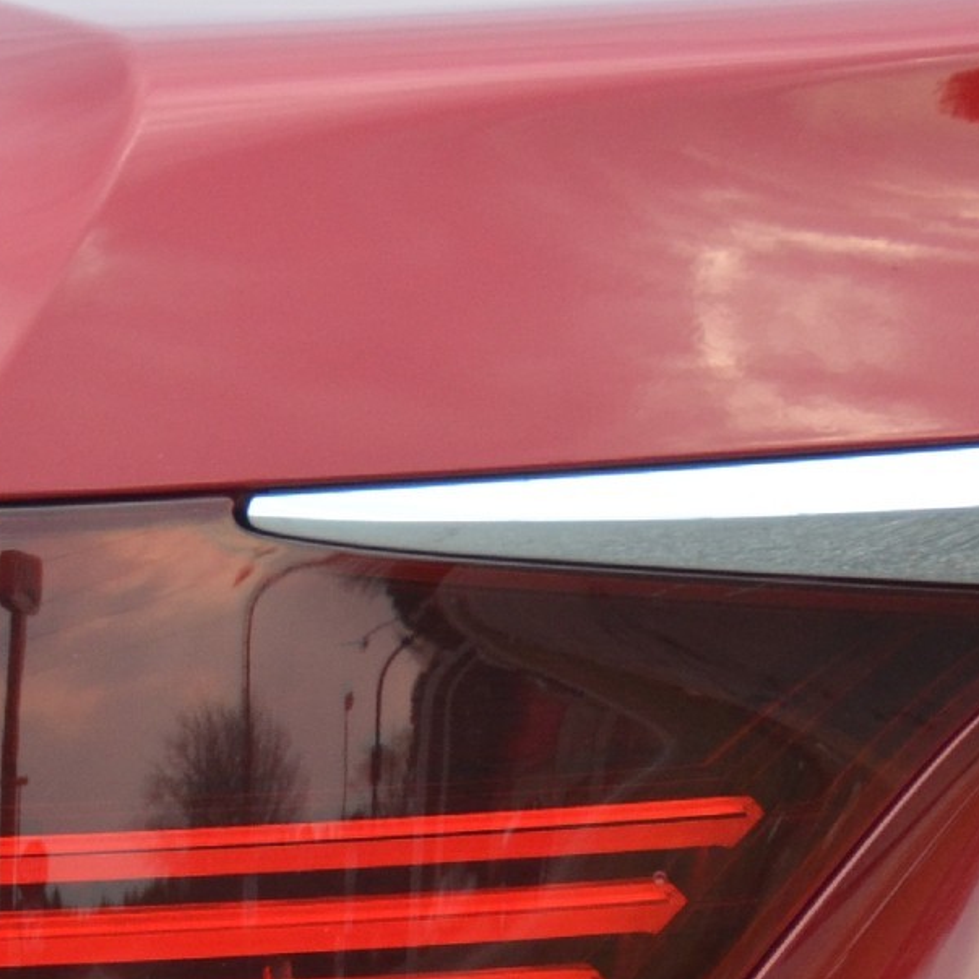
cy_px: 648
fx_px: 16023
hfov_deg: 3.5
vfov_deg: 3.5
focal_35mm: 501
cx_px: -411
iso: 800
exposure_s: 1/800
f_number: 5.3
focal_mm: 95
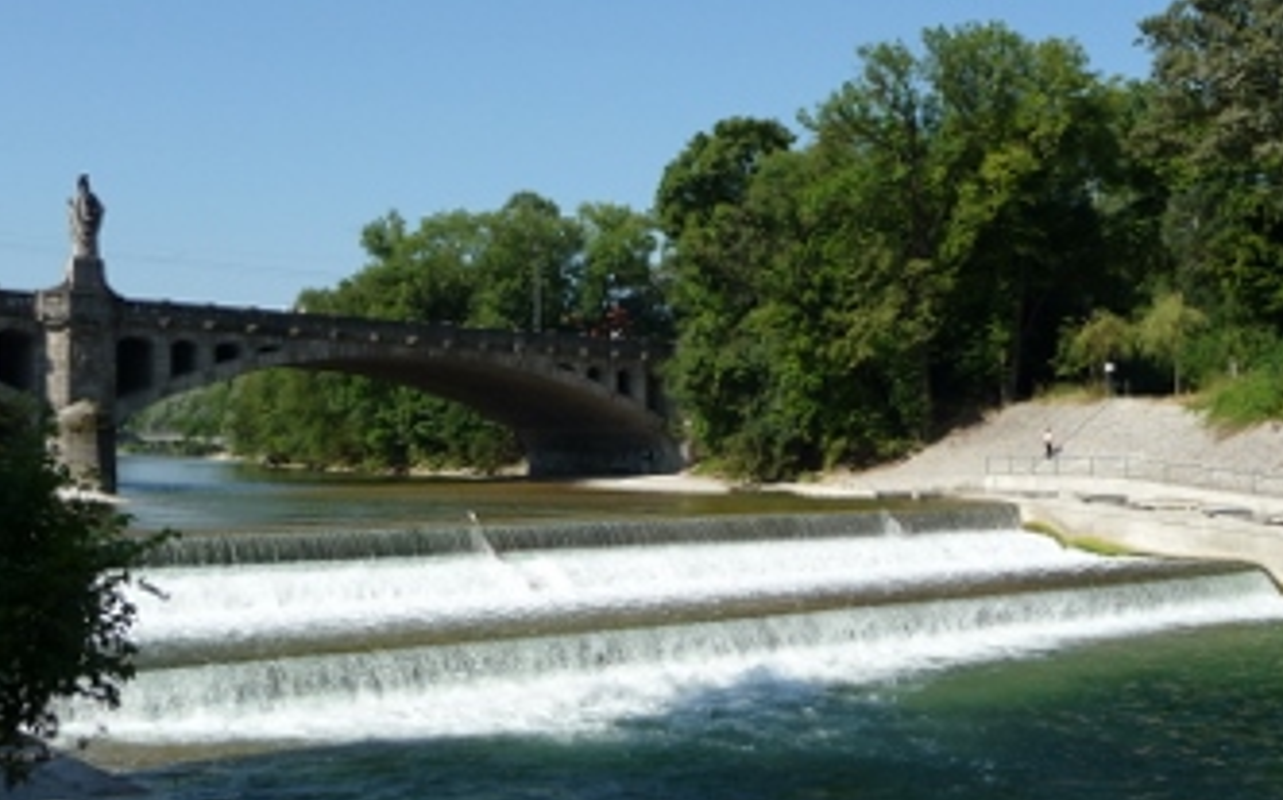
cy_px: 421
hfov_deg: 43.5
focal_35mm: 46
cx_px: 707
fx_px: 1607
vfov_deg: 27.9
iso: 100
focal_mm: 6
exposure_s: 1/800
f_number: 3.7
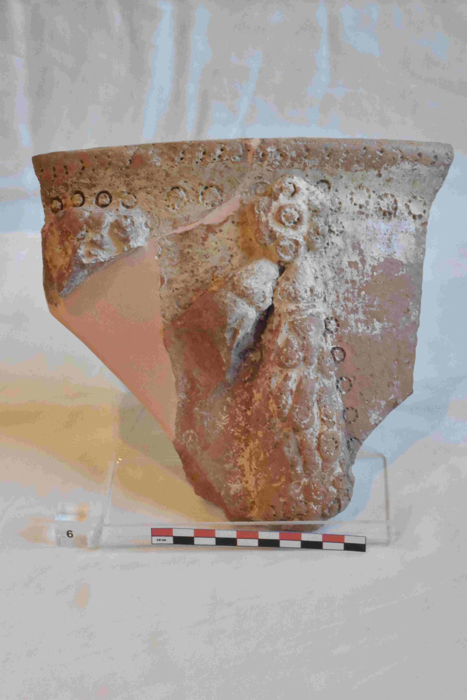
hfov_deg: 18.2
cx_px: 234
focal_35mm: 75
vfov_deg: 27.0
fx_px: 1459
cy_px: 350
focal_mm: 50
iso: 11400
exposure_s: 1/80
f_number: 22
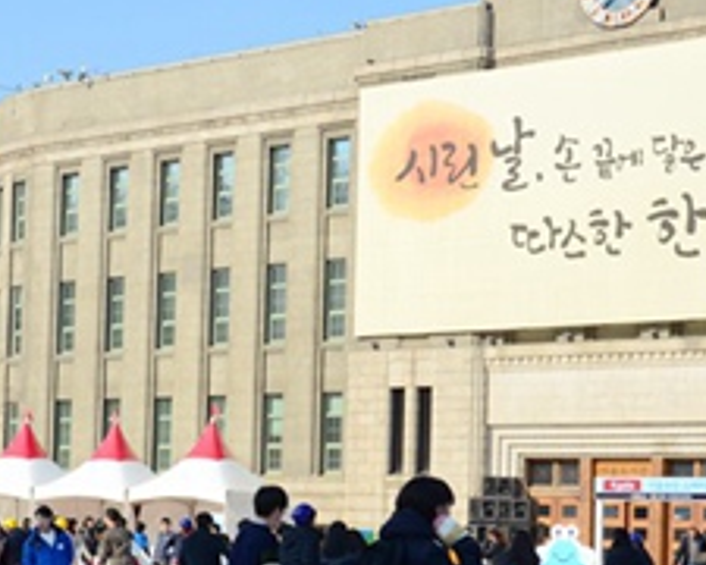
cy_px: 463
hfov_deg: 23.5
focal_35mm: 81
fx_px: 1692
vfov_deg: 18.7
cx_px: 292
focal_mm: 26
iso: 1250
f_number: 16
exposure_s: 1/800
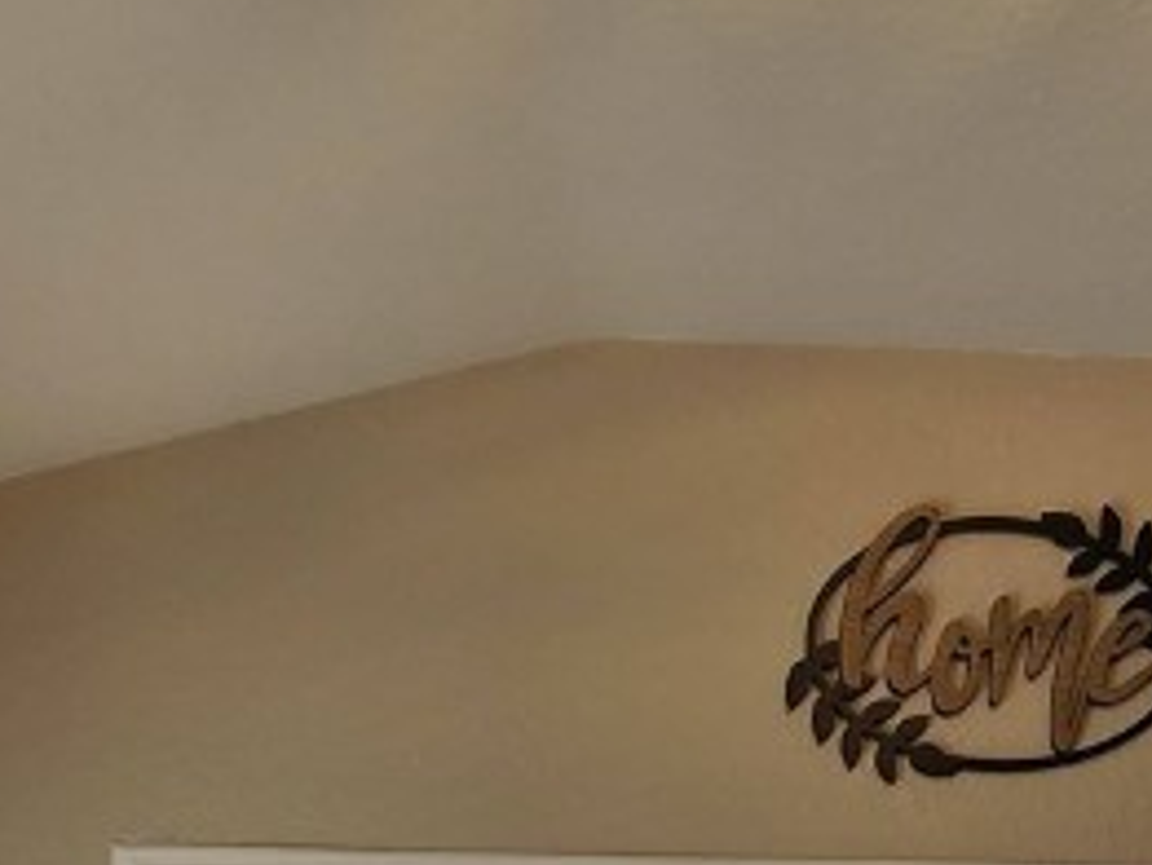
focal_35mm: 51
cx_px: 772
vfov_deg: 21.1
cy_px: 1483
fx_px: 1698
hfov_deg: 37.1
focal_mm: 2.2
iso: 64
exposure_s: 1/120
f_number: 2.2
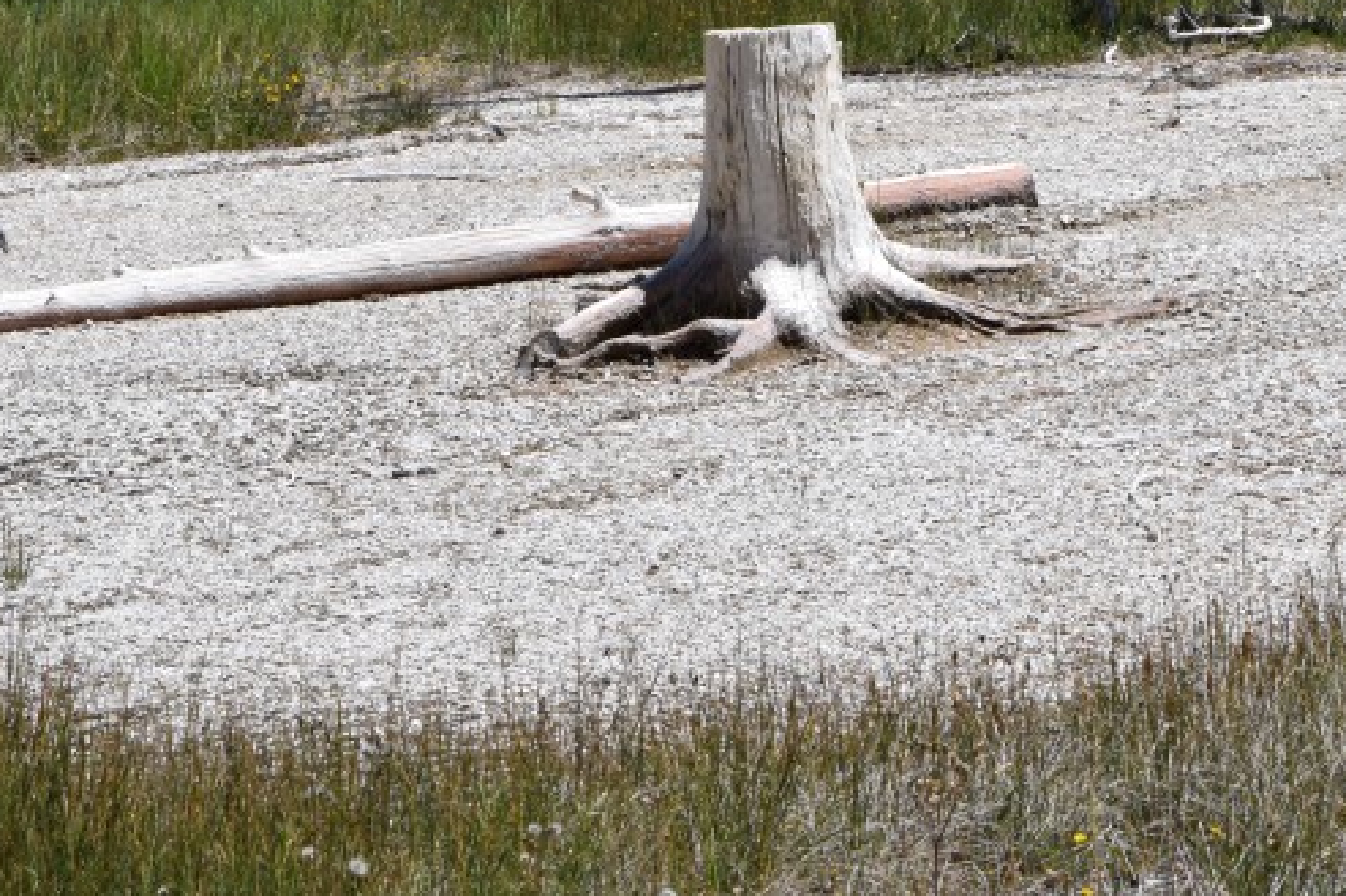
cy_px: 103
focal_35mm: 171
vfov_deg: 8.0
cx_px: 777
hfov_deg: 12.0
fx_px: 6392
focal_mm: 55
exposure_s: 1/400
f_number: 10
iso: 200
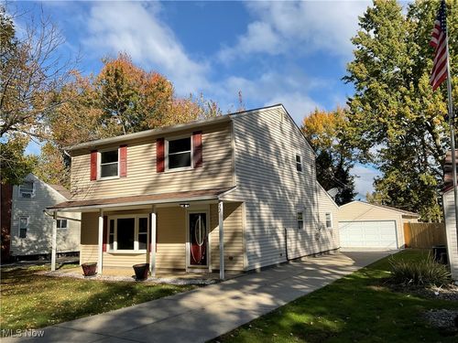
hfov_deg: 61.7
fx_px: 384
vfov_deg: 48.2
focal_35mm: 29
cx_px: 229
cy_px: 172
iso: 16
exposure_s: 1/1786
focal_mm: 3
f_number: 1.8
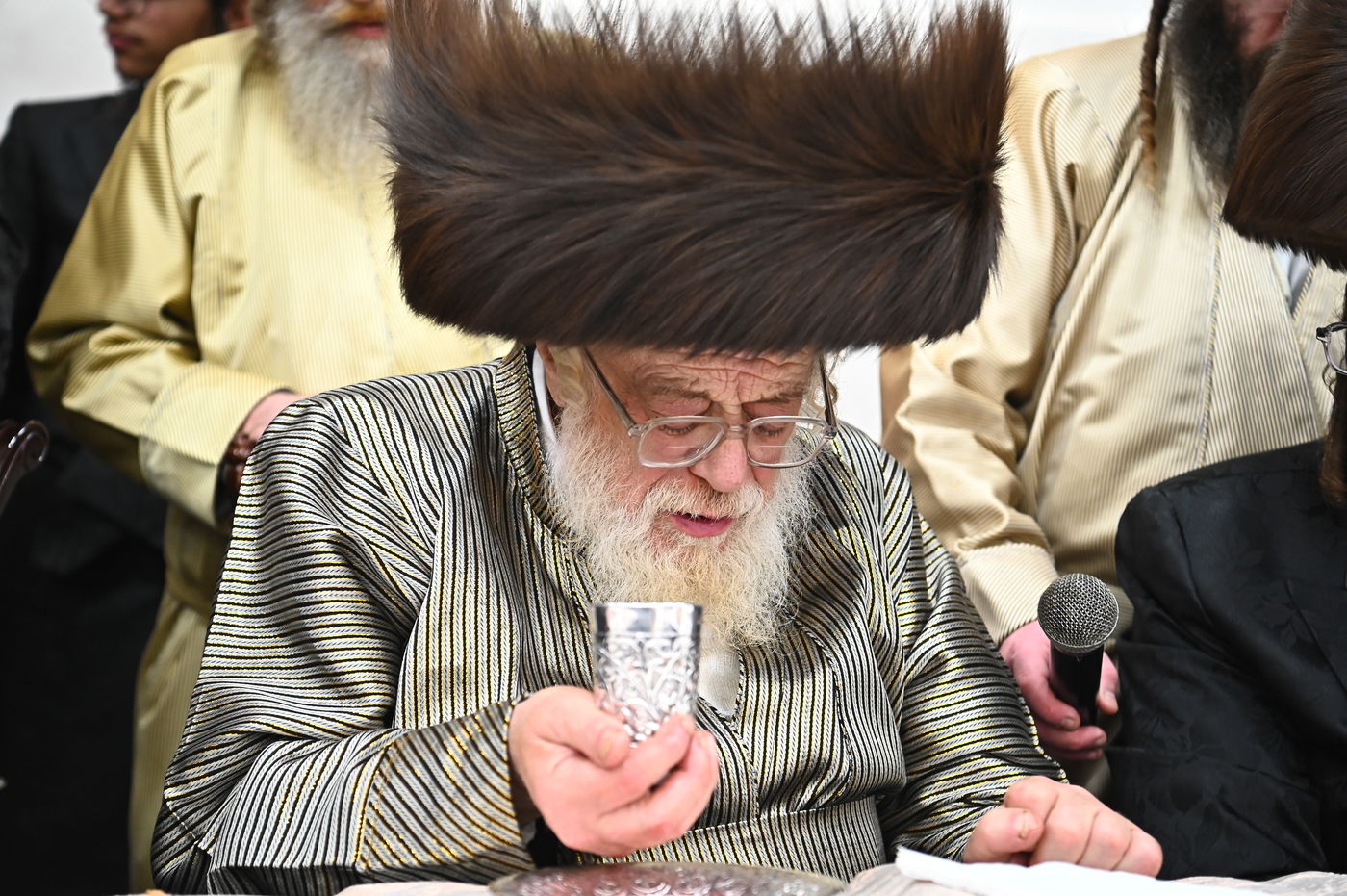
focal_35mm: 70
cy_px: 448
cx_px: 674
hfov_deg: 28.9
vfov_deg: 19.4
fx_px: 2617
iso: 2500
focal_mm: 70
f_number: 4
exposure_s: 1/200
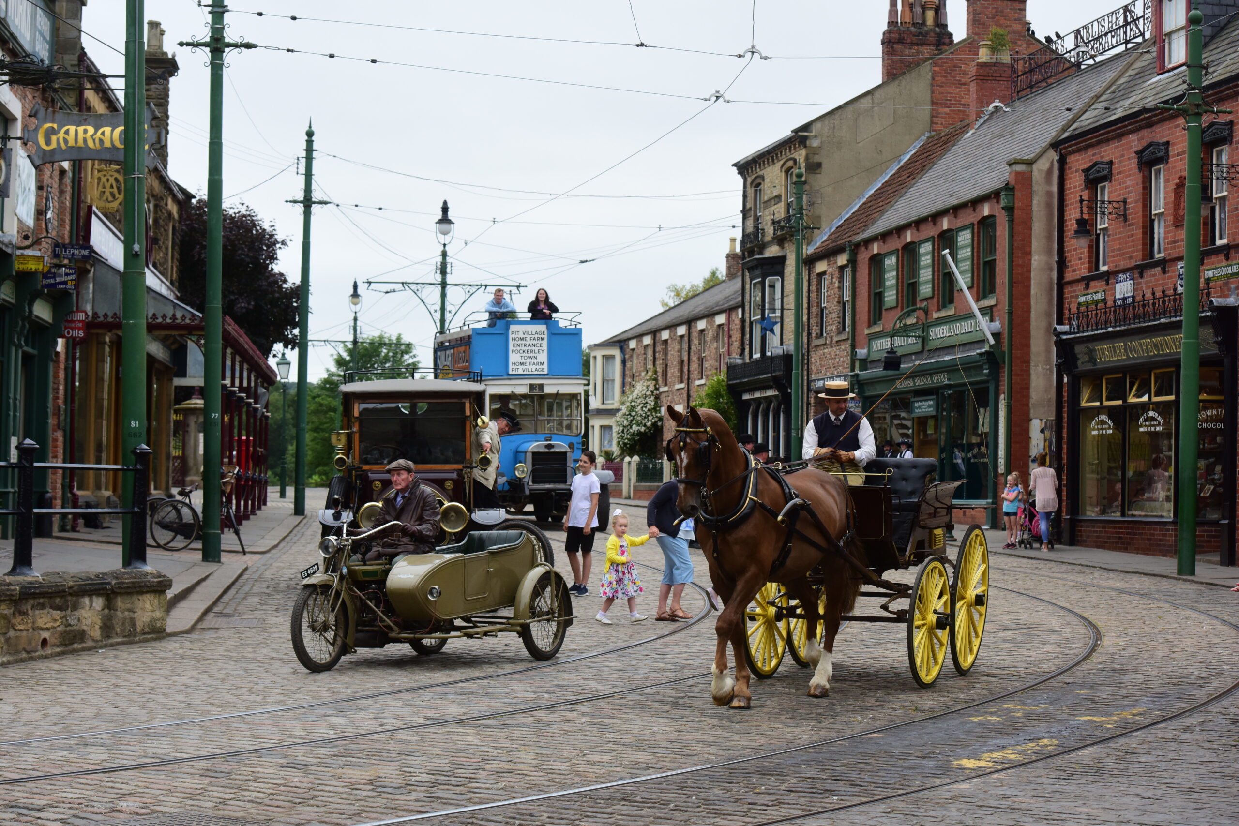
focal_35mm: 70
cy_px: 413
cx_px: 620
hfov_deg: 28.8
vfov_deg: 19.5
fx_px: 2409
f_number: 6.3
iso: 1000
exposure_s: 1/640
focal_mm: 70
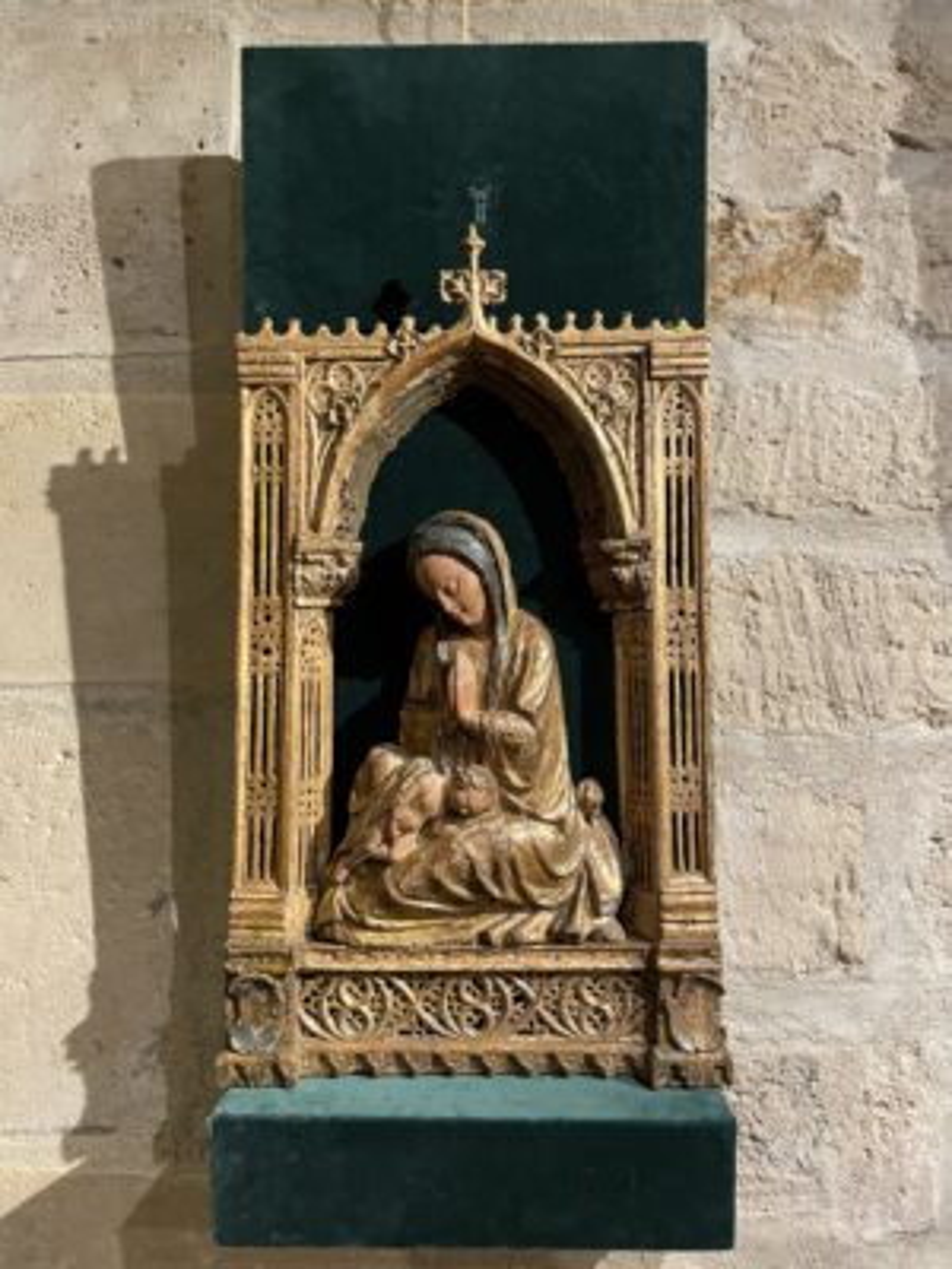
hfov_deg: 53.1
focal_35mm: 26
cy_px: 634
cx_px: 476
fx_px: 953
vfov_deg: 67.3
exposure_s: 1/50
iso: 125
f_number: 1.6
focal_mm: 4.2
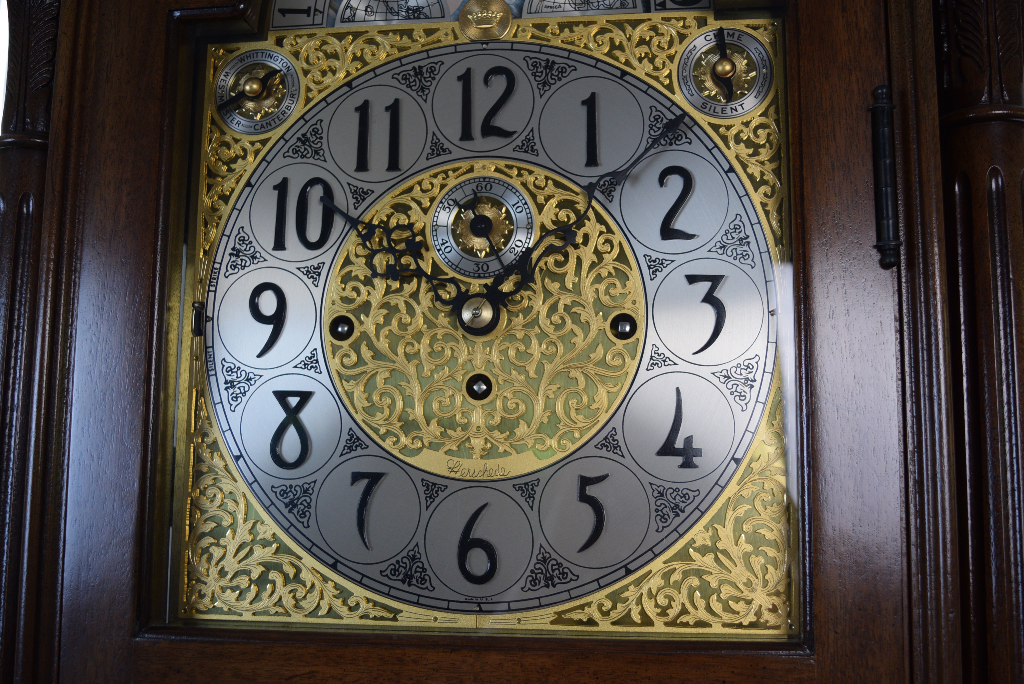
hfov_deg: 51.2
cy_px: 342
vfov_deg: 35.6
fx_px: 1067
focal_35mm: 38
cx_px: 512
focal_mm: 25
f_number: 5
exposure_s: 1/100
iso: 400
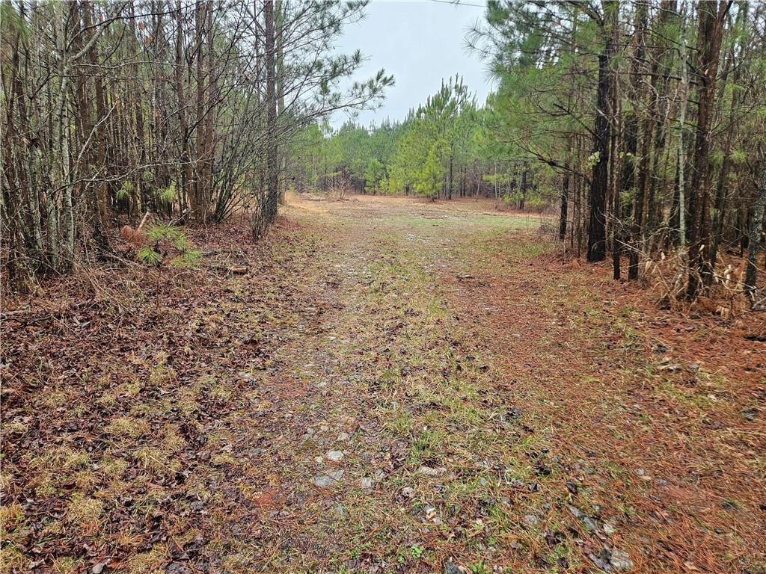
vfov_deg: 58.9
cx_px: 383
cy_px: 287
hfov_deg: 73.9
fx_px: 509
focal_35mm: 23
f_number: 1.8
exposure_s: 1/120
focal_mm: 5.4
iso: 100
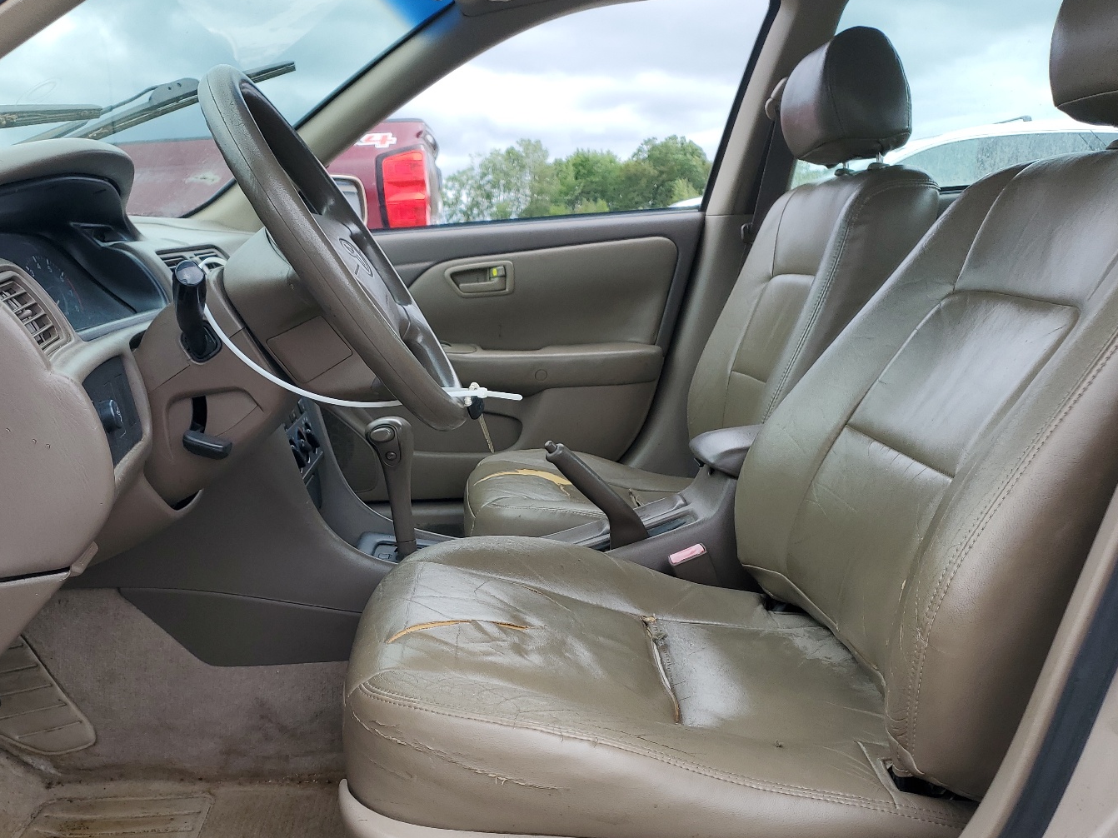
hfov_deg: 58.0
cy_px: 466
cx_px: 463
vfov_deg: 45.4
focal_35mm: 31
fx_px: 1001
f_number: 1.5
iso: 50
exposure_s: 1/500
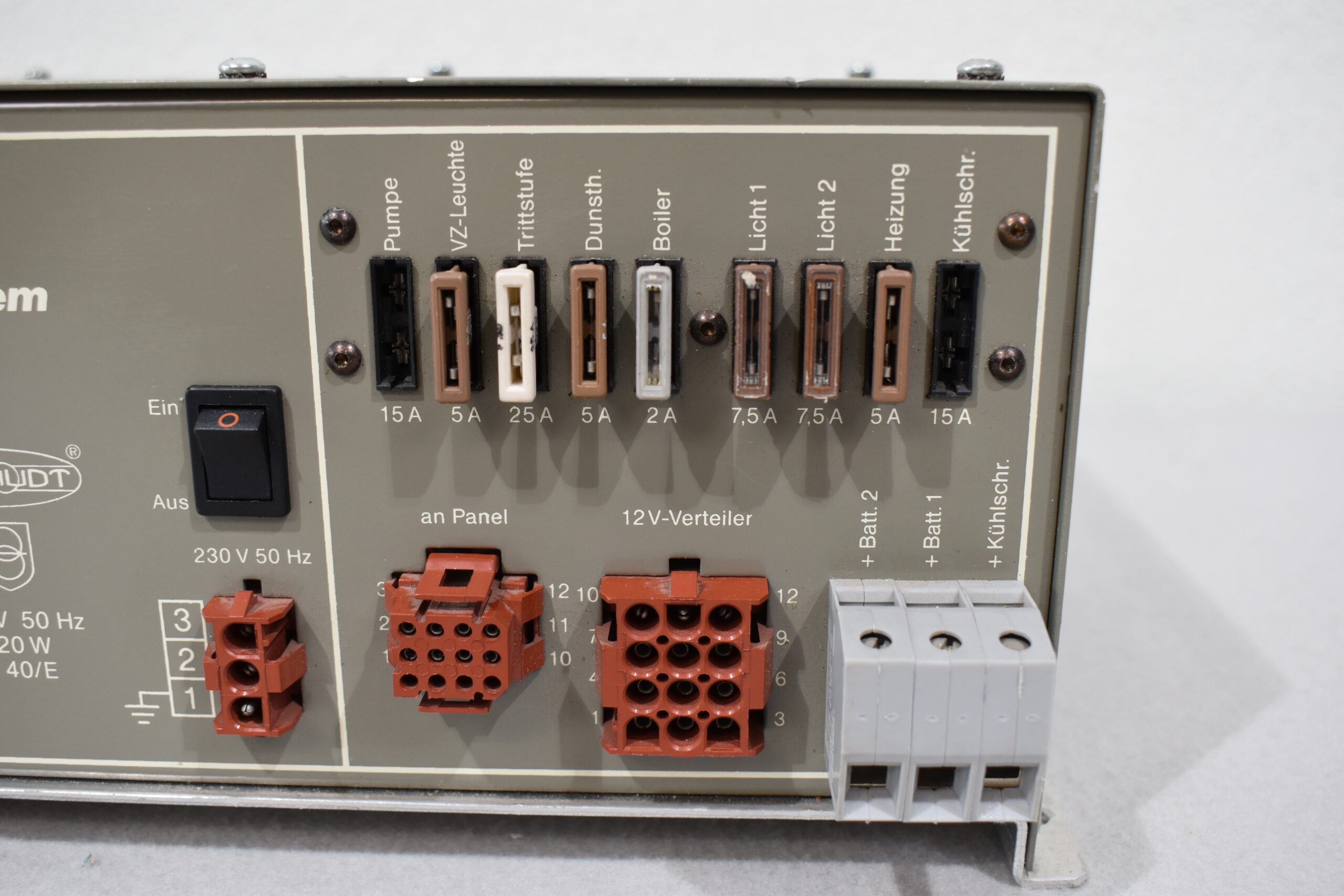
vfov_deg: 36.9
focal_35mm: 36
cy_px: 448
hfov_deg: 53.1
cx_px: 672
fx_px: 1344
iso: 500
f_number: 5.6
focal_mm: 24
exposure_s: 1/60
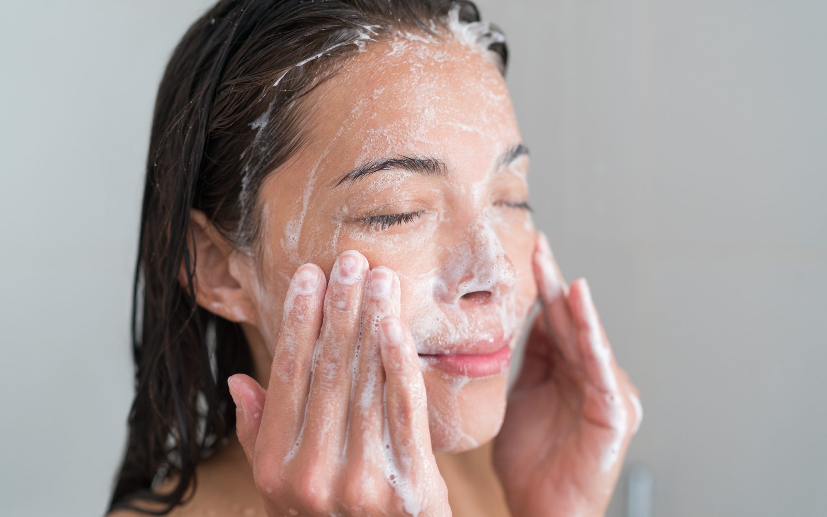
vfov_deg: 33.6
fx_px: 857
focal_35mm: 38
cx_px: 405
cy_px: 246
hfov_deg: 51.5
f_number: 2.2
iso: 640
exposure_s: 1/125
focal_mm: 35
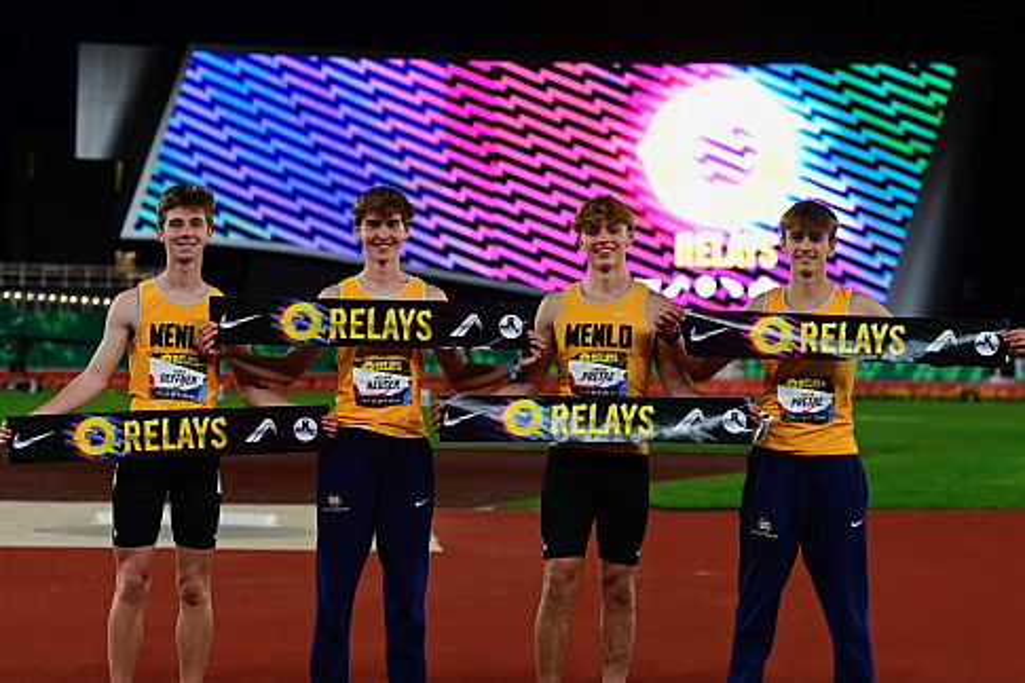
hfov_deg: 19.5
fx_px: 2988
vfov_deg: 13.0
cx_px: 512
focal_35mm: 105
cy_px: 342
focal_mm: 70
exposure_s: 1/800
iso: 1100
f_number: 2.8
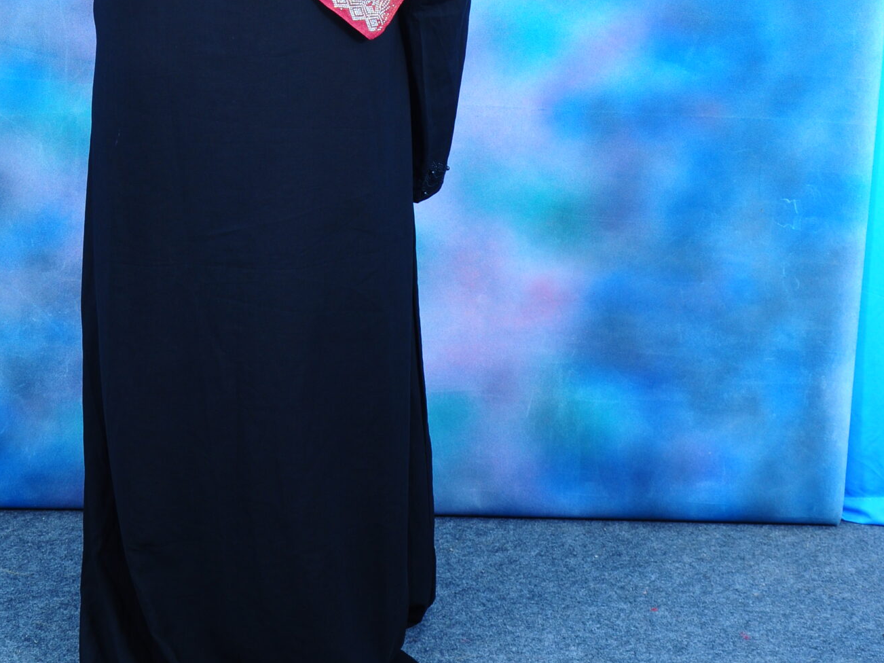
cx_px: 325
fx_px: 2170
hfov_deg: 23.0
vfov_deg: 17.1
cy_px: 56
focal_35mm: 85
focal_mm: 30
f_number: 7.1
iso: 200
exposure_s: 1/125
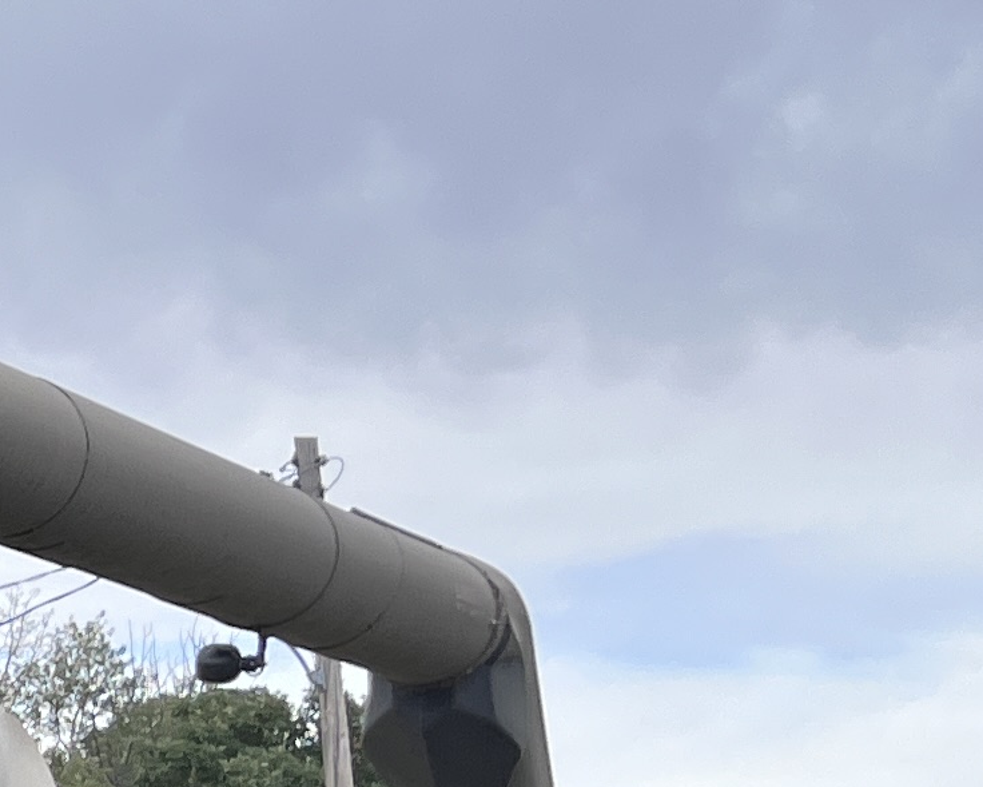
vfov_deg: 10.9
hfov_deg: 11.1
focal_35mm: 139
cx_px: -1548
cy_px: 919
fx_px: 4044
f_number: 1.6
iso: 50
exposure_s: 1/1252
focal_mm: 5.1
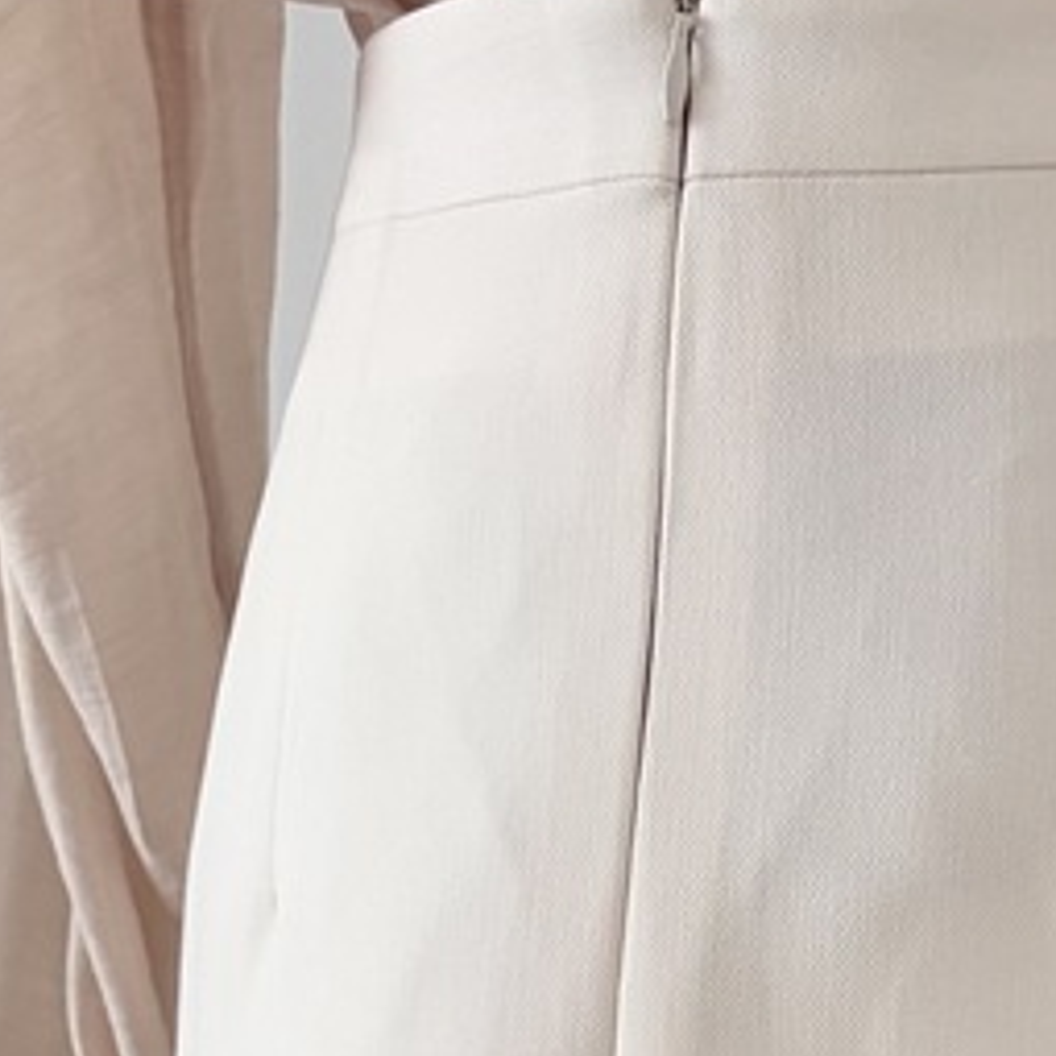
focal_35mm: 90
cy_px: 1950
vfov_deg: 16.1
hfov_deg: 19.1
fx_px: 3106
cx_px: 866
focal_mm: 5.96
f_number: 1.6
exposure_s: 1/76
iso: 125
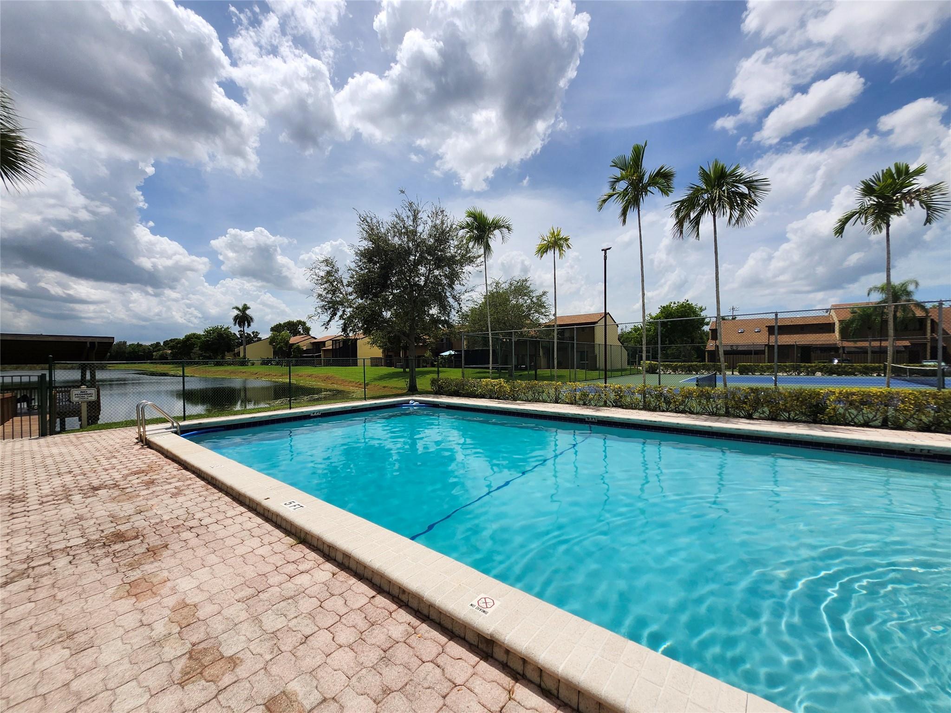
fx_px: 357
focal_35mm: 13
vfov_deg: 89.9
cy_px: 356
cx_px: 476
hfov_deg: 106.2
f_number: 2.2
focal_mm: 1.74
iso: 40
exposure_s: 1/4243
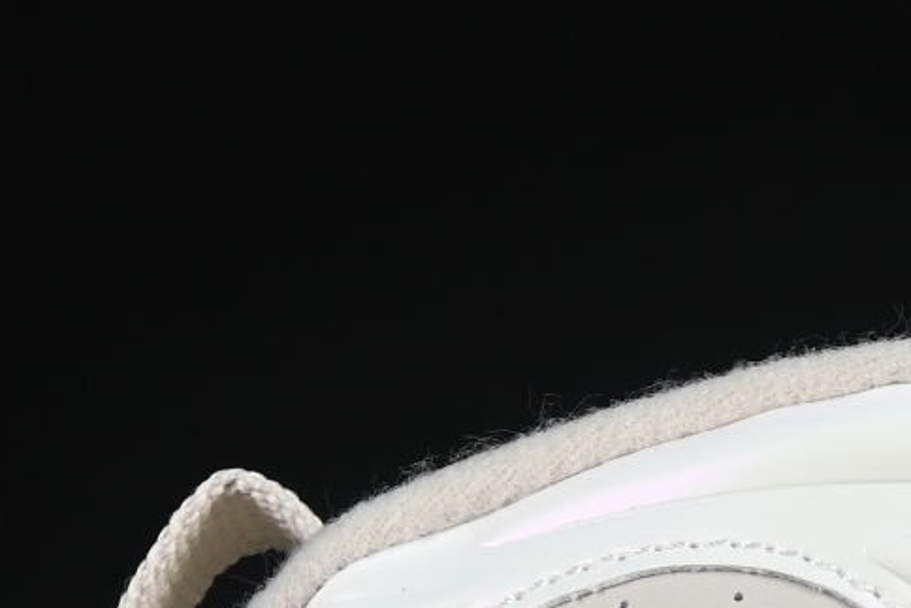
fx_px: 10909
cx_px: 1664
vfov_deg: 3.2
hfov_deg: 4.7
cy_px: 1370
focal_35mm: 431
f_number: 8
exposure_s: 1/80
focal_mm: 50
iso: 160
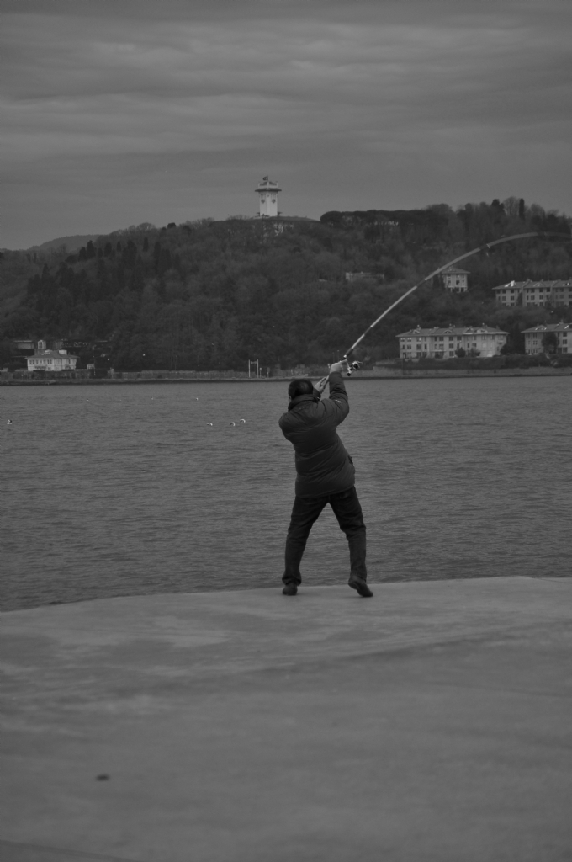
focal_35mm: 105
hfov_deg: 13.0
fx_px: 2509
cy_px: 431
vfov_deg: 19.5
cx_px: 286
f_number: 4.2
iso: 200
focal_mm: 70
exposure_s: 1/500
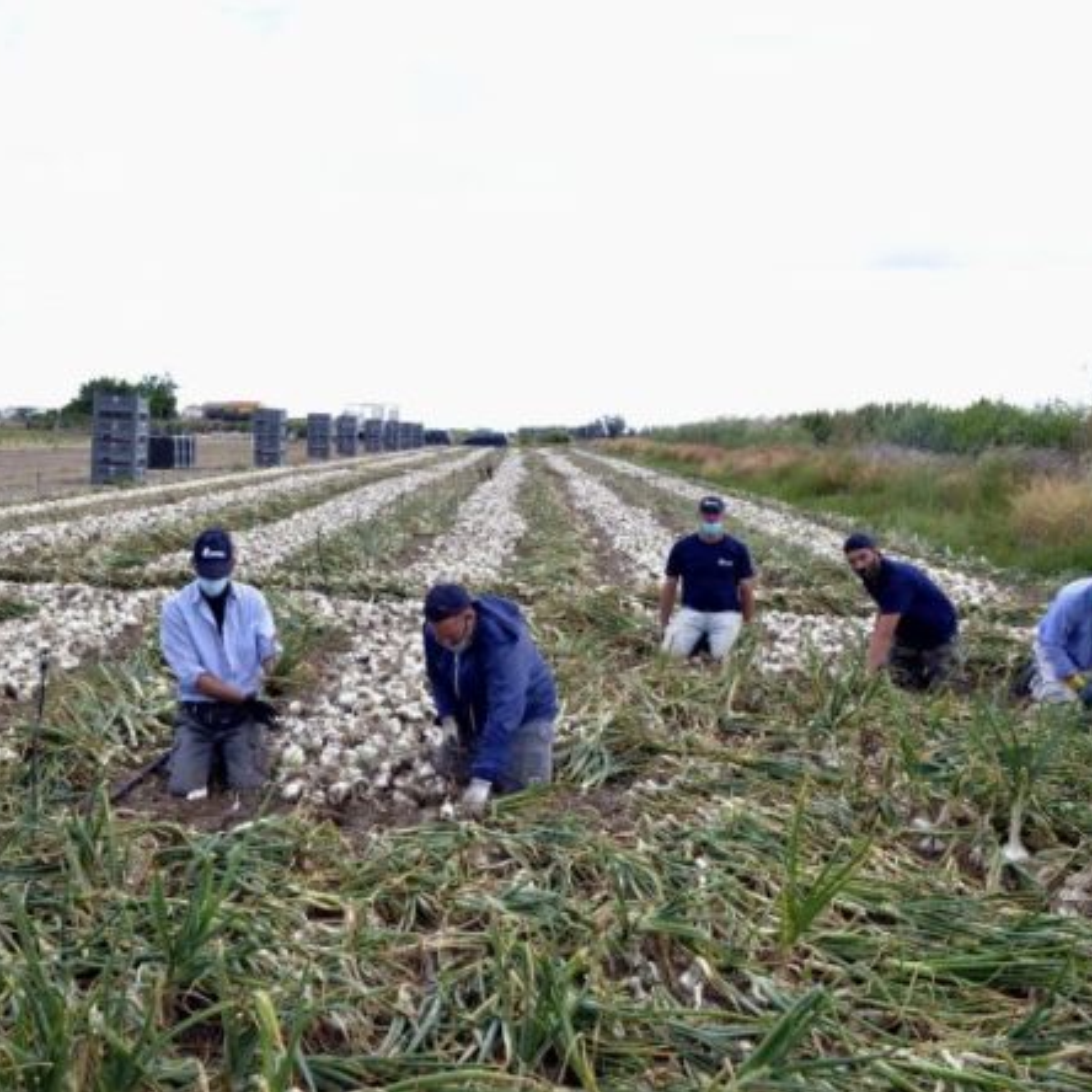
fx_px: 1142
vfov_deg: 51.1
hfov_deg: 51.0
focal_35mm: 32
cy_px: 526
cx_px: 487
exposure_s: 1/320
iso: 1000
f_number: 9
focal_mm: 24
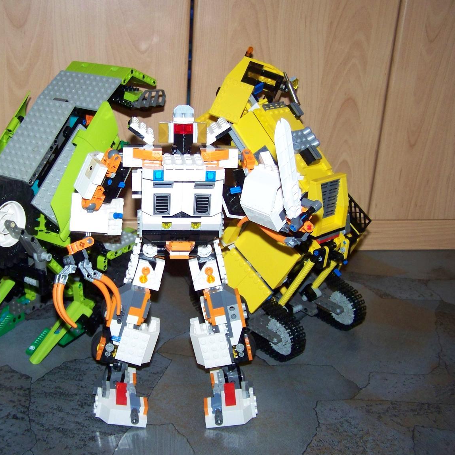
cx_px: 151
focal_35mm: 45
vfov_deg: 37.6
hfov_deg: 37.1
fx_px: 669
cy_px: 228
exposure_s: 1/30
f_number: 2.8
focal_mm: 6.3
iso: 200
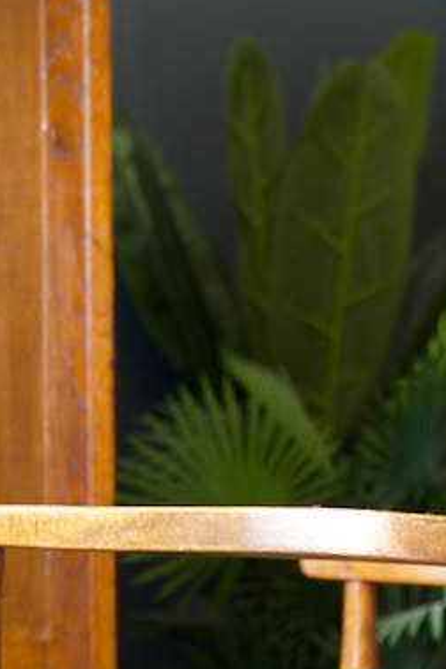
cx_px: 437
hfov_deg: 12.9
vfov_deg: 18.9
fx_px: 1951
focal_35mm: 105
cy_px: 688
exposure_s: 1/80
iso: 320
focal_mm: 31
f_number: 2.8
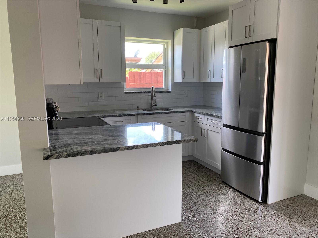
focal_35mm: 26
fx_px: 239
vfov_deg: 53.1
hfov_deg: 67.3
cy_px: 119
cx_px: 159
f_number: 1.8
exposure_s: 1/121
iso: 80
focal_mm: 4.25
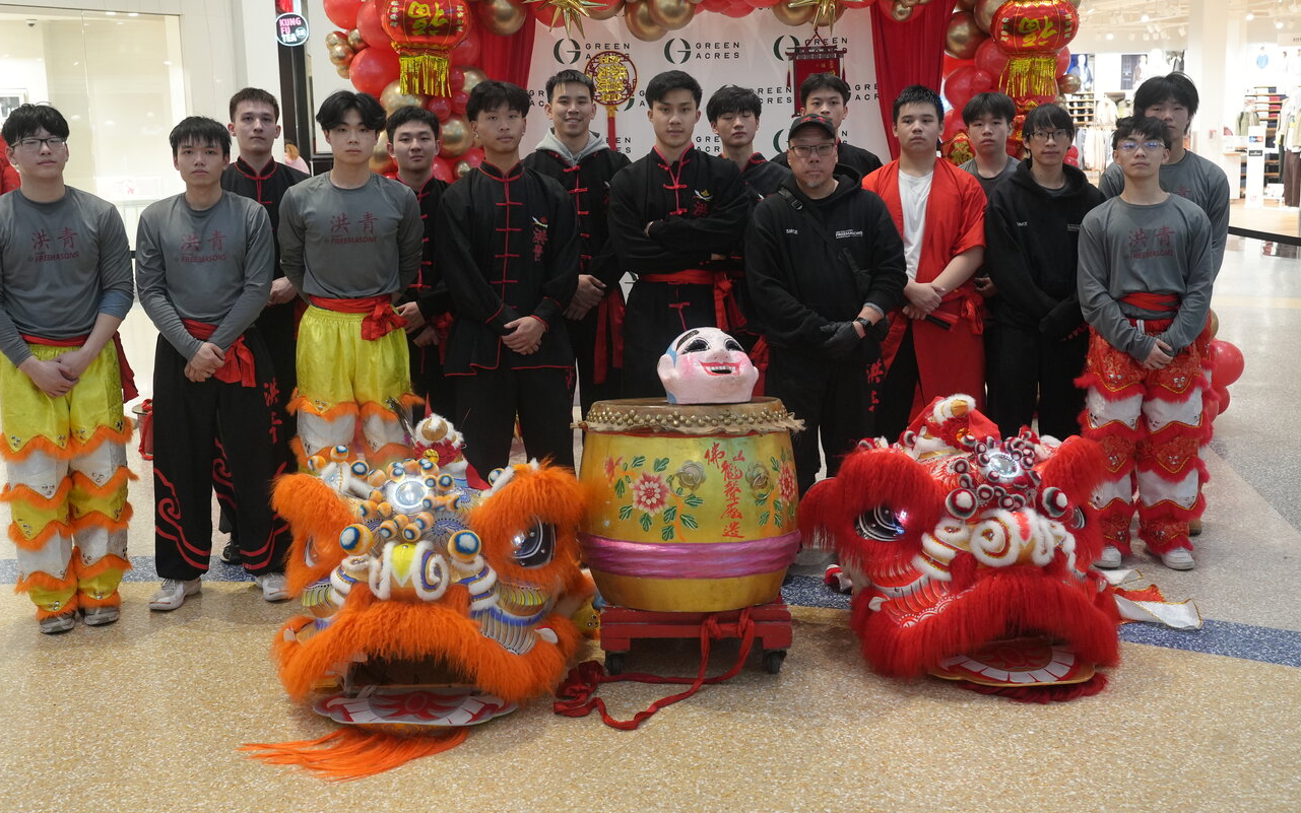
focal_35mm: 37
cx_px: 639
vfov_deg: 34.4
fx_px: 1312
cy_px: 337
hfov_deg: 52.7
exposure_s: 1/160
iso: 3200
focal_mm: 31
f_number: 4
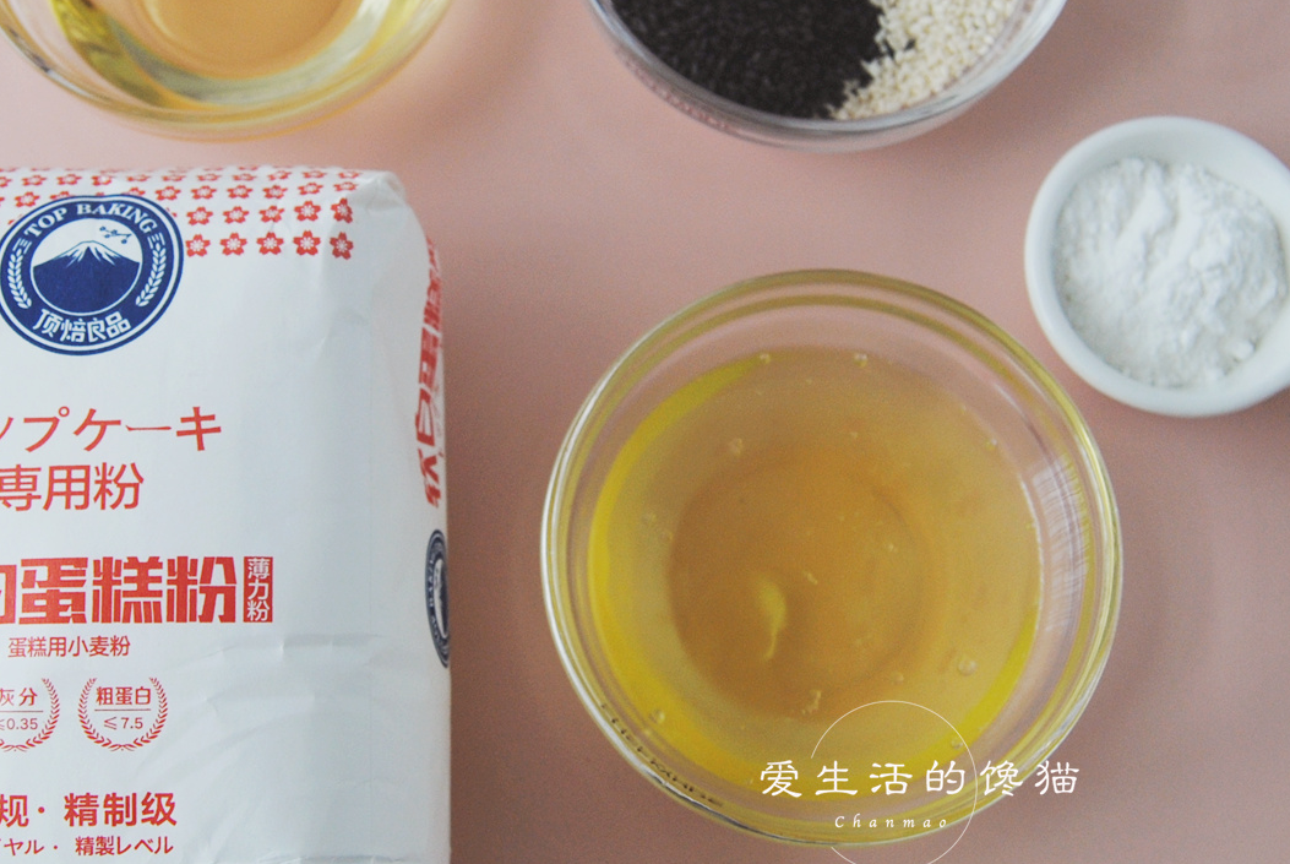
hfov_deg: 34.9
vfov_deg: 23.8
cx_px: 521
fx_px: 2045
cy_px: 363
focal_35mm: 57
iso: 200
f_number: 5
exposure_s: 1/80
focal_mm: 20
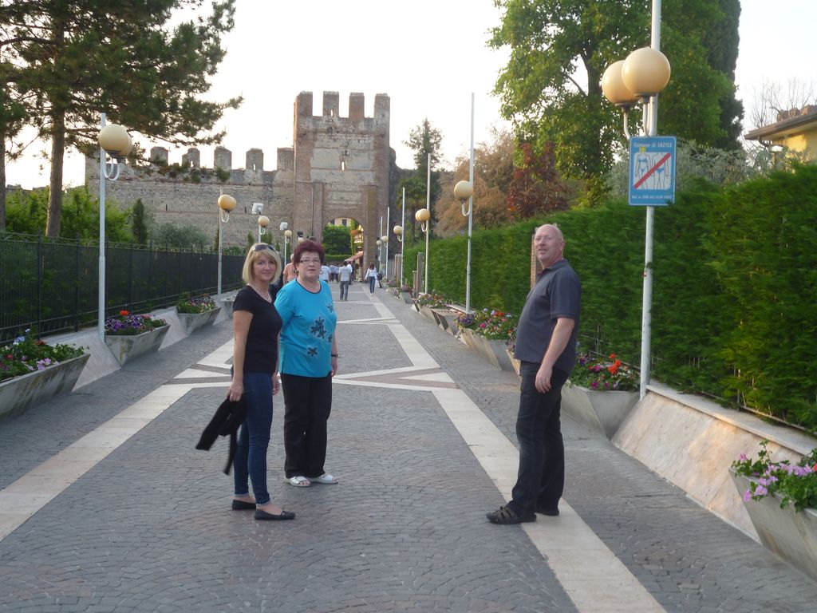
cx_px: 408
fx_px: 1133
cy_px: 306
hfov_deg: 39.7
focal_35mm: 48
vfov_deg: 30.3
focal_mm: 8.6
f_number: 4
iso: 100
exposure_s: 1/80
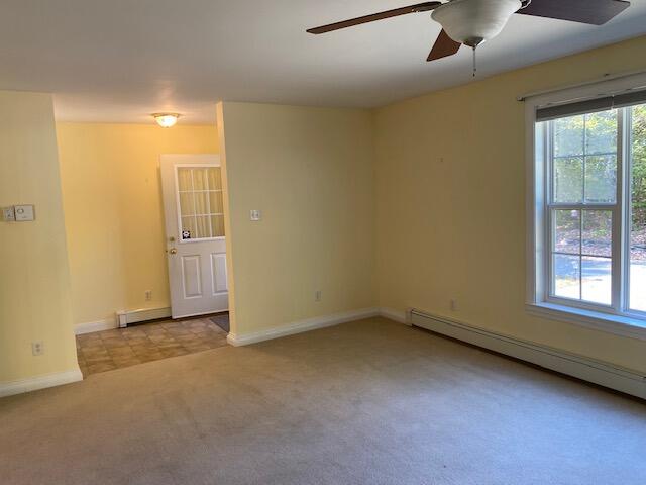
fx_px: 485
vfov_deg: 53.1
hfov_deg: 67.3
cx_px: 323
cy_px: 242
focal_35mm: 26
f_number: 1.8
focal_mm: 4.25
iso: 125
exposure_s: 1/117
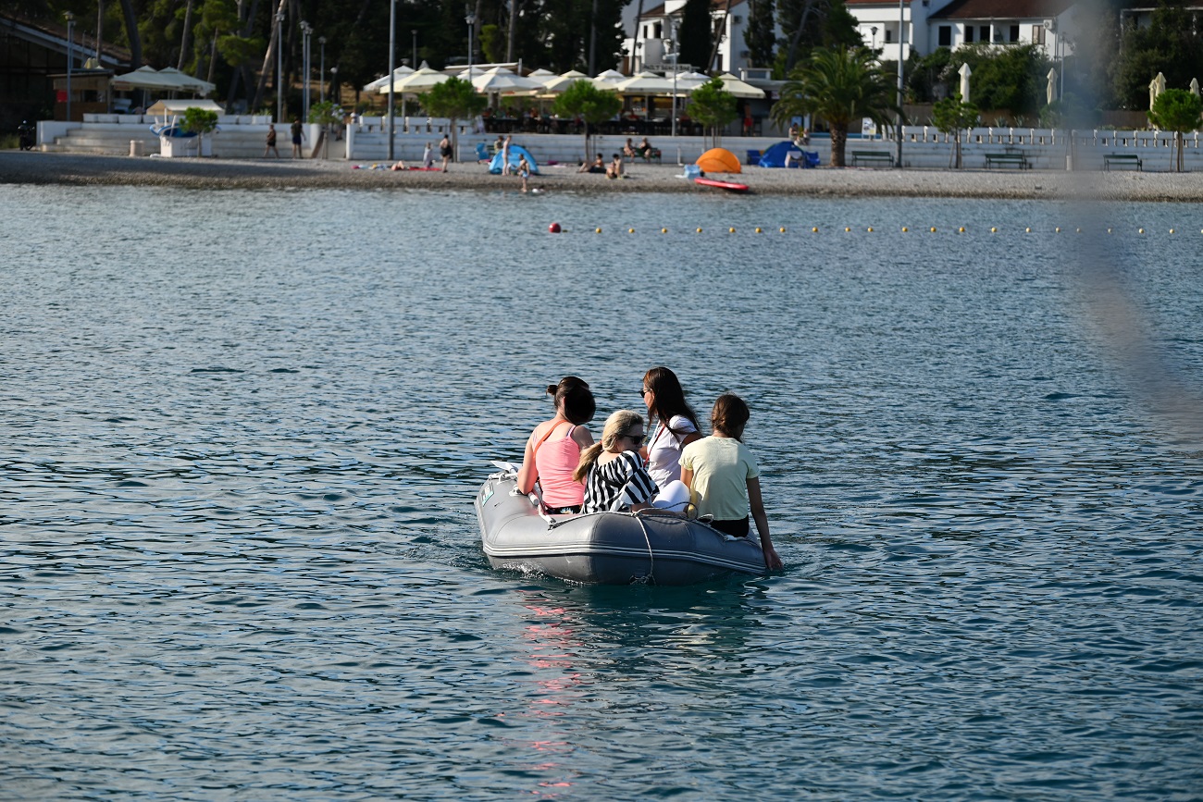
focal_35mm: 102
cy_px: 401
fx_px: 3409
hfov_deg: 20.0
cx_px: 602
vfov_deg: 13.4
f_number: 5.6
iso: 110
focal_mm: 102
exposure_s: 1/500
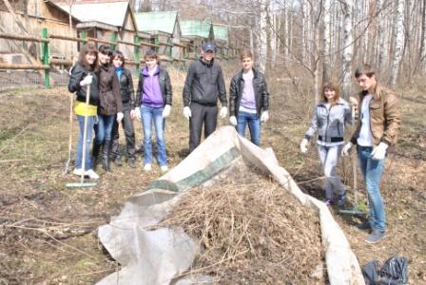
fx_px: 427
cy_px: 142
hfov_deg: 53.1
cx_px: 213
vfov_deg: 37.0
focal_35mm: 36
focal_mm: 24
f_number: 8
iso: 400
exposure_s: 1/200
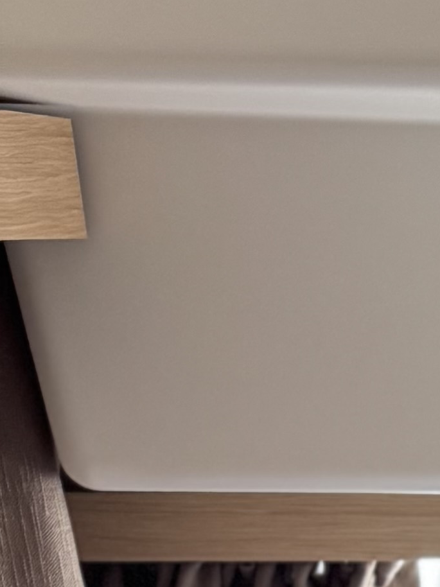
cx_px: 1367
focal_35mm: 150
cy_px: 1134
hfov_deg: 8.2
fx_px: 2543
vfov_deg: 11.9
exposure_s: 1/121
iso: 200
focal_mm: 6.76
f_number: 1.78
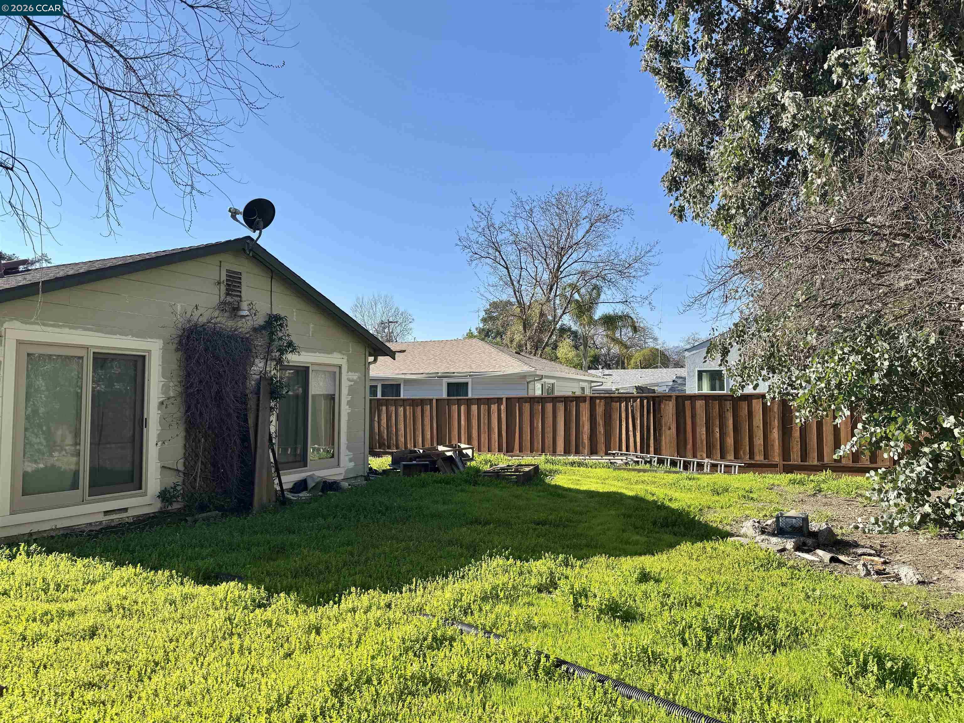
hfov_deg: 71.6
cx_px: 482
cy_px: 362
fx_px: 668
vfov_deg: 56.8
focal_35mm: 24
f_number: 1.78
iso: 80
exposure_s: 1/2041
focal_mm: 6.76
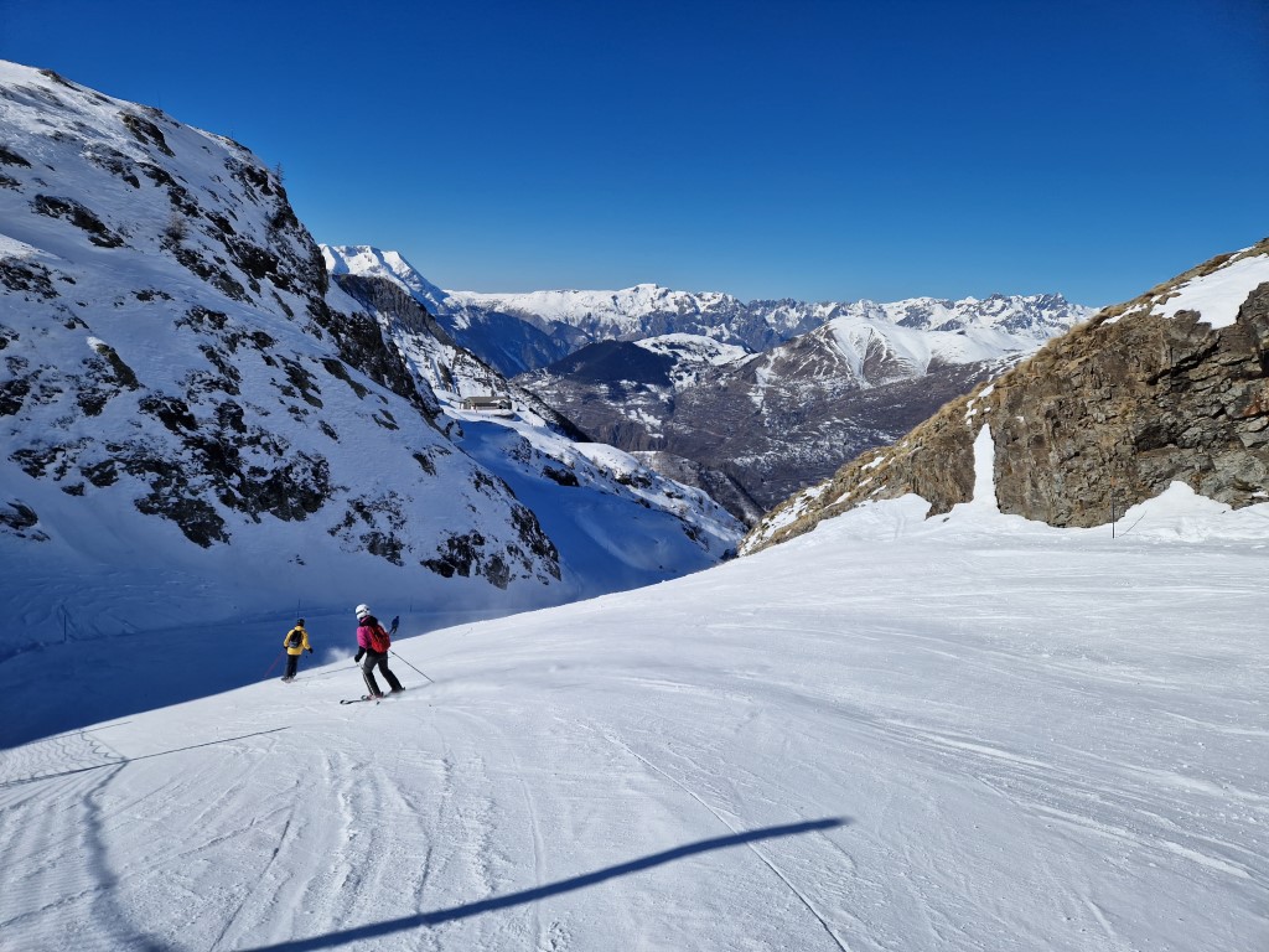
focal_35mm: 23
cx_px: 634
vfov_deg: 58.9
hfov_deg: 73.9
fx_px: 843
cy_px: 476
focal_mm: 5.4
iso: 50
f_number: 1.8
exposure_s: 1/4192
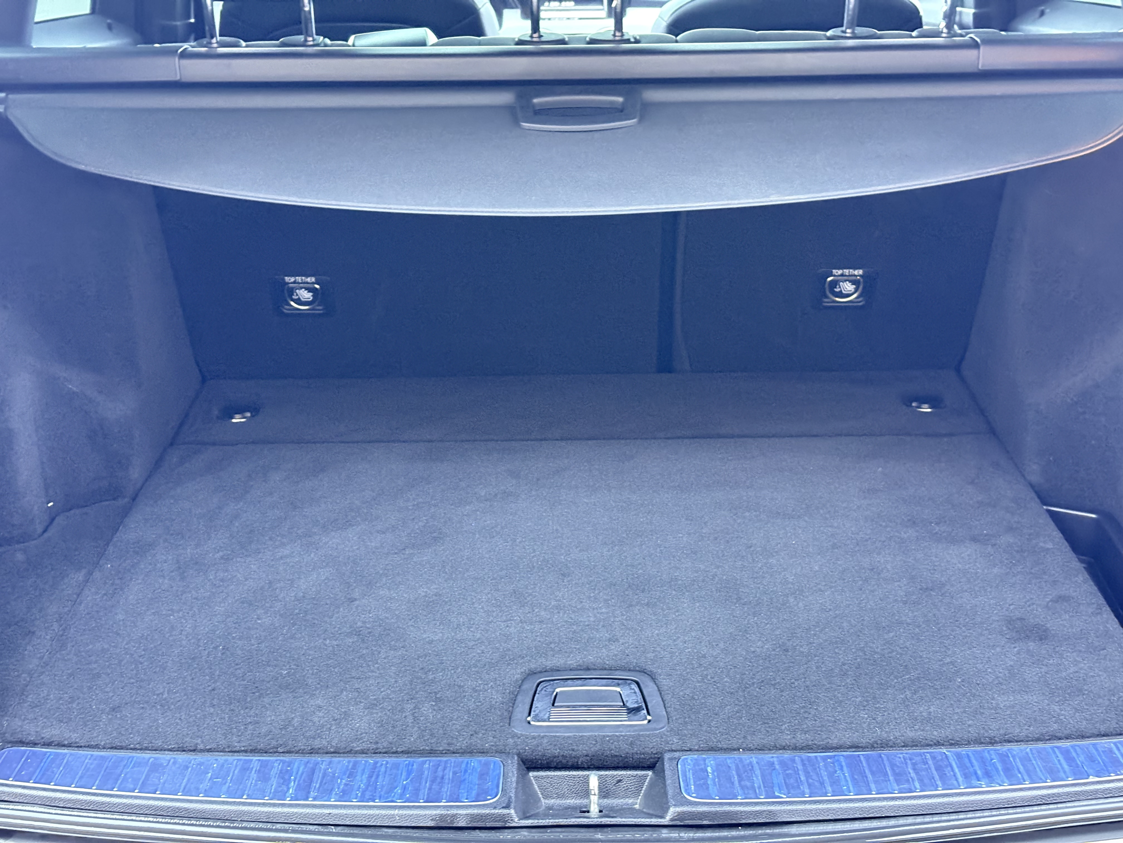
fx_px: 1687
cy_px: 422
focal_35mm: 52
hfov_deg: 36.8
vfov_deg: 28.0
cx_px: 562
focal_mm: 5.96
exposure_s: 1/20
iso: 500
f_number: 1.6
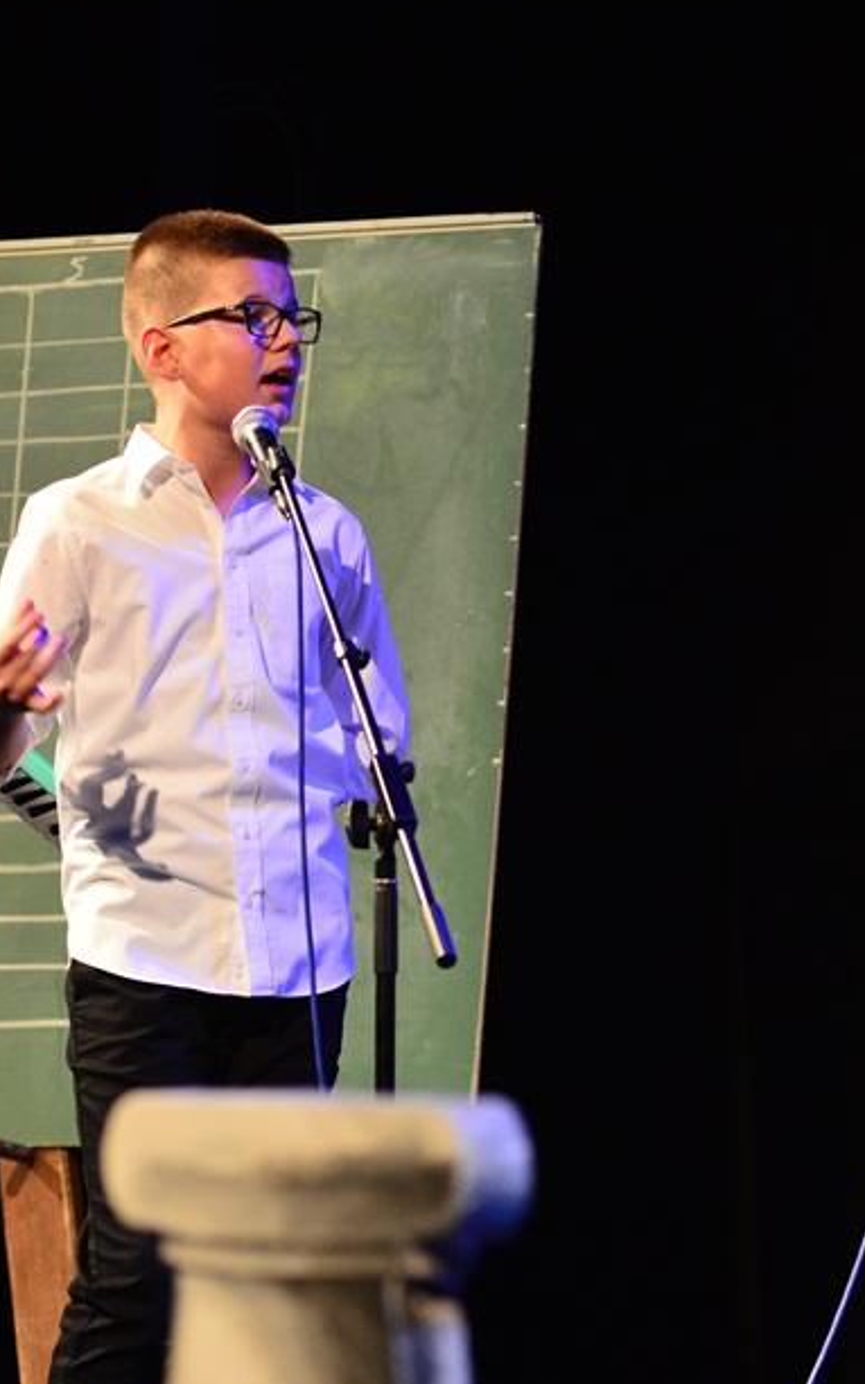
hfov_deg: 5.7
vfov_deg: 9.1
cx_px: 305
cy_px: 673
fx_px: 8677
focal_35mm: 230
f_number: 4
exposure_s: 1/80
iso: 2000
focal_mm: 135
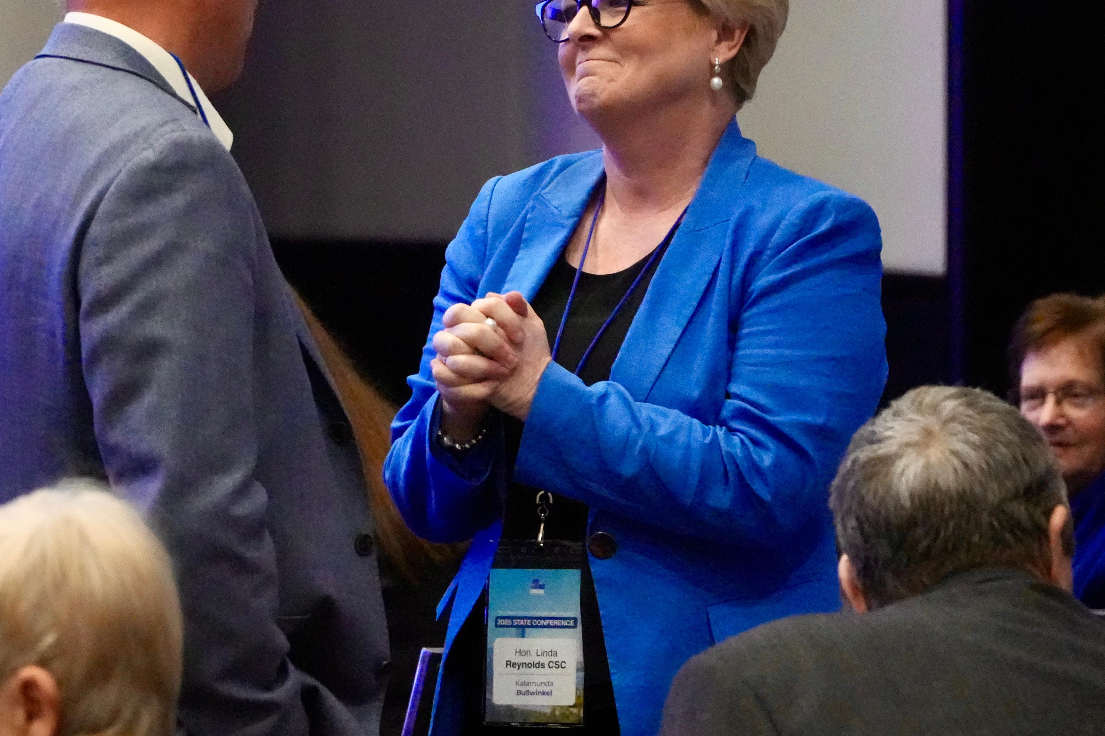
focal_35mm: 228
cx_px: 558
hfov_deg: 9.0
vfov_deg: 6.0
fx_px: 6989
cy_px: 241
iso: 10000
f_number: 4
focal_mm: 105
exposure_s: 1/200
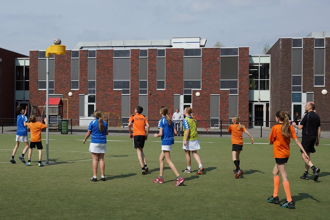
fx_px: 357
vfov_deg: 34.2
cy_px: 110
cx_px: 165
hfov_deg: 49.6
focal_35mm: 39
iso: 100
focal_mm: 26
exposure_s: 1/640
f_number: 6.3
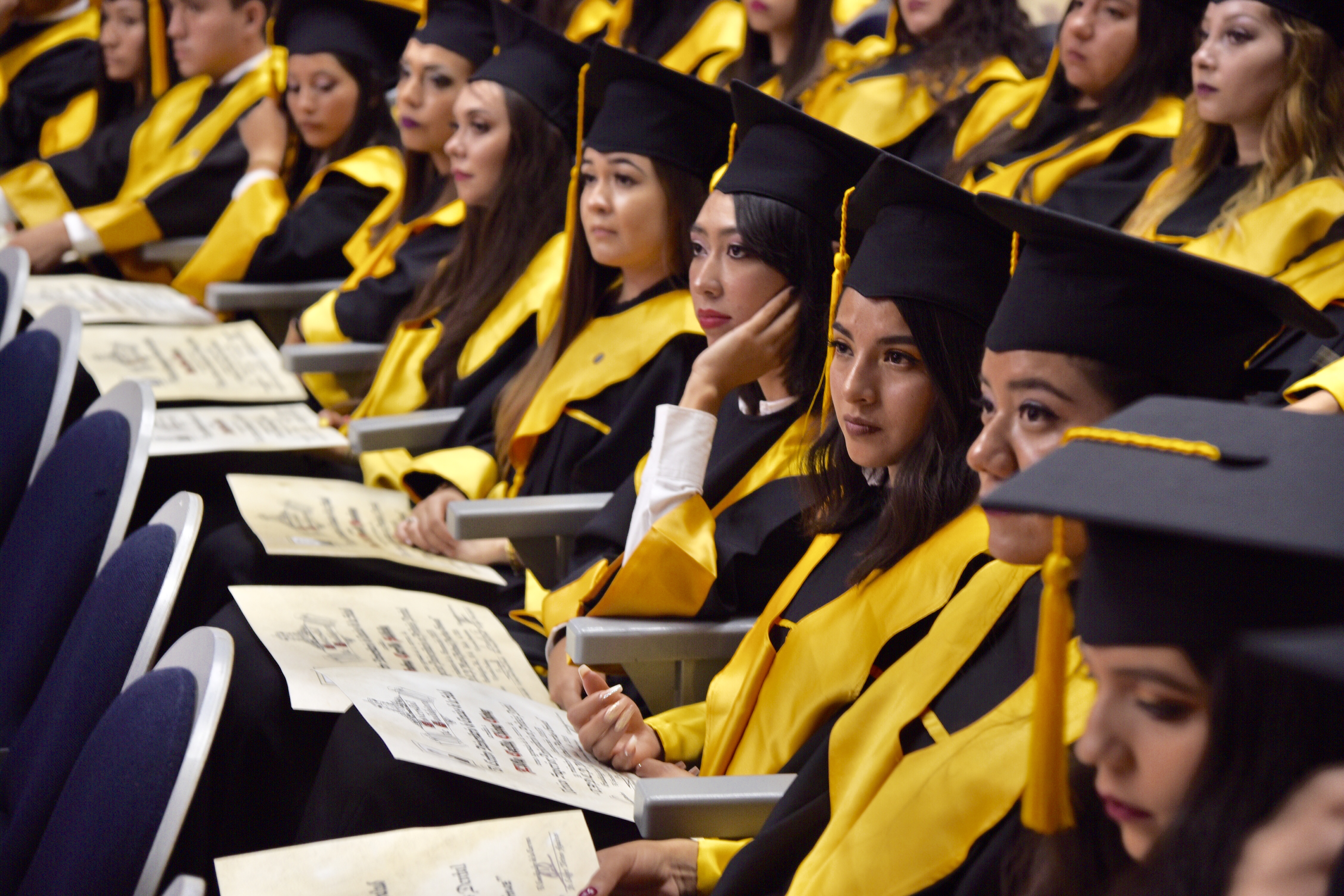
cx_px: 672
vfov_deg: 16.1
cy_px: 448
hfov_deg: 23.9
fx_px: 3173
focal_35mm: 85
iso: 250
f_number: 4.5
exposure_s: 1/13
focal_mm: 85
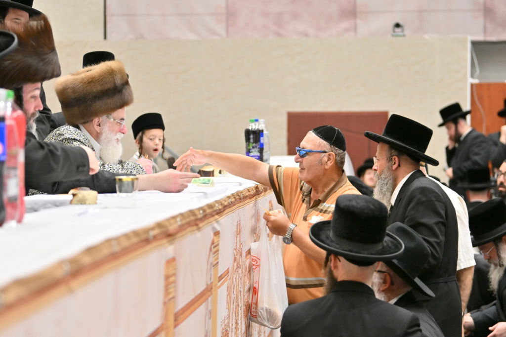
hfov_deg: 17.5
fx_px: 1644
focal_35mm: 117
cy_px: 168
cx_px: 253
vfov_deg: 11.7
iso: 400
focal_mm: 78
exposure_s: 1/400
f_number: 2.8
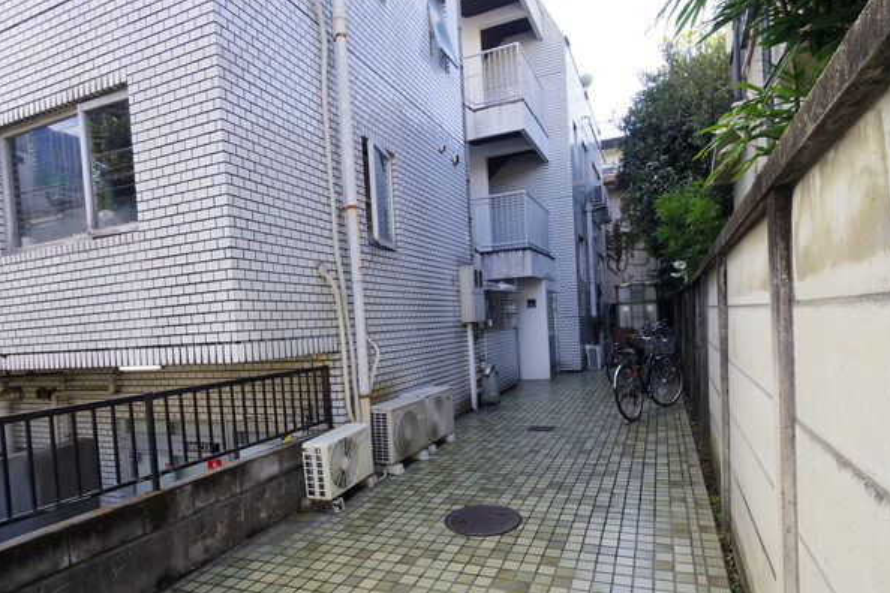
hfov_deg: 81.2
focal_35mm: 21
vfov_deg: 59.3
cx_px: 446
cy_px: 331
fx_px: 519
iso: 200
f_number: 3.7
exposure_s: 1/50
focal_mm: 4.3
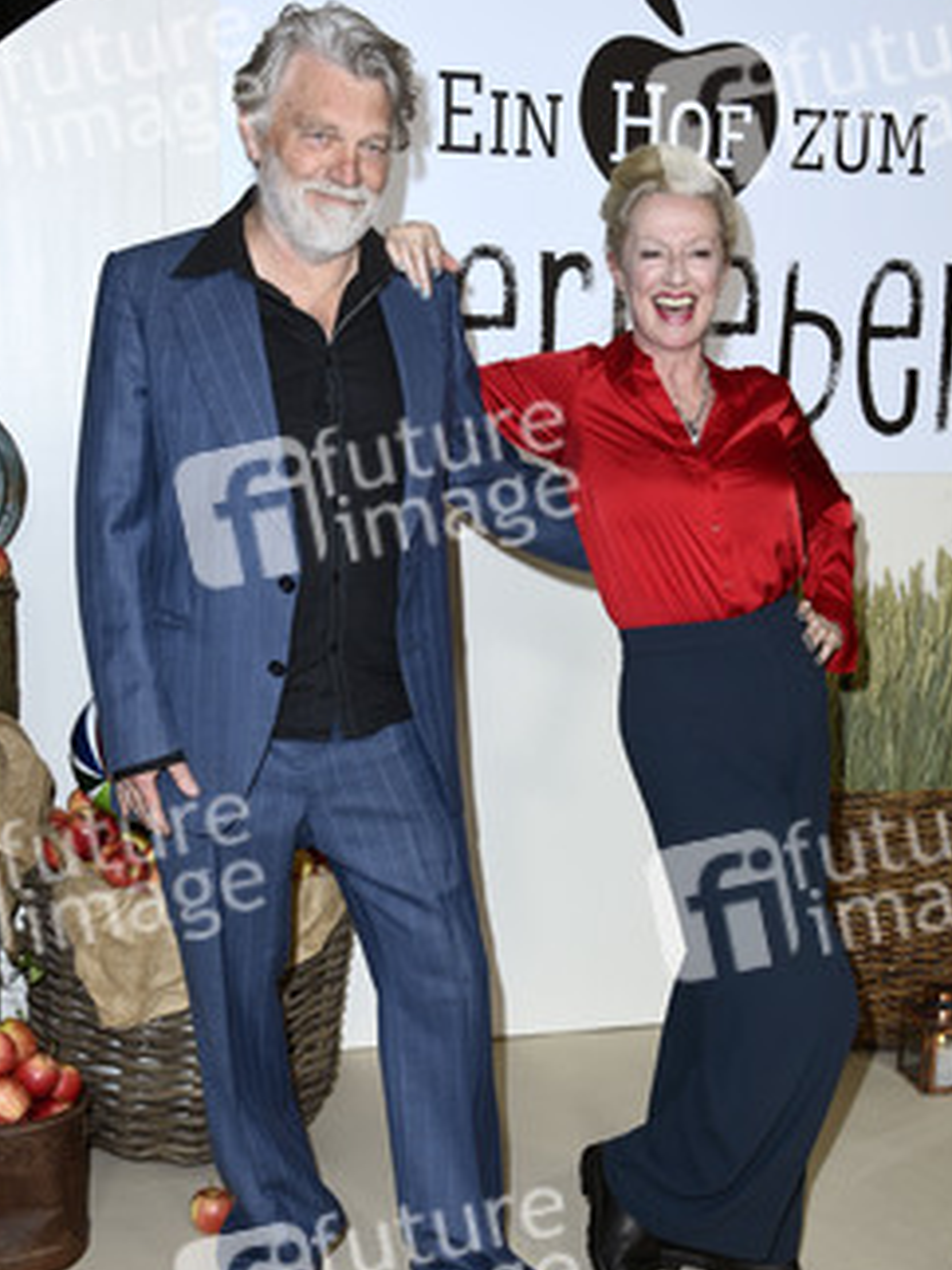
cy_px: 692
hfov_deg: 29.1
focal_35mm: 50
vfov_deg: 38.2
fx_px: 1835
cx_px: 492
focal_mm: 42
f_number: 5
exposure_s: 1/250
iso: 500
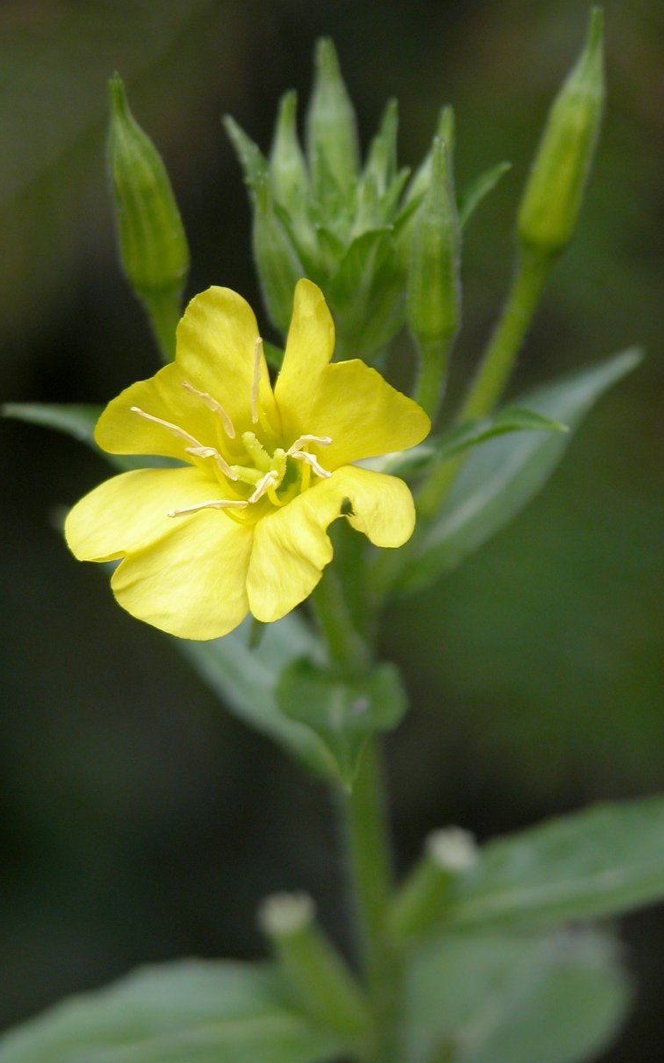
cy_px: 515
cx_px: 323
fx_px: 9036
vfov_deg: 6.7
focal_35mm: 312
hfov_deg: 4.2
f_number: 4.2
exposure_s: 1/44.1
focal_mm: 71.2
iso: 100
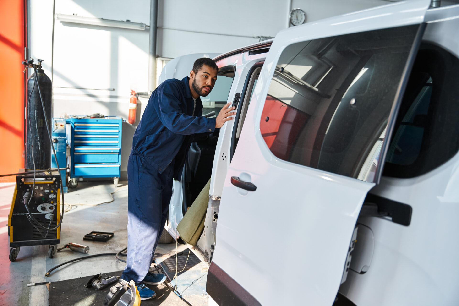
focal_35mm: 35
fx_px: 446
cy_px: 153
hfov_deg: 54.4
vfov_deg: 37.9
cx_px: 230
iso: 1000
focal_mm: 35
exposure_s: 1/800
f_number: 2.8
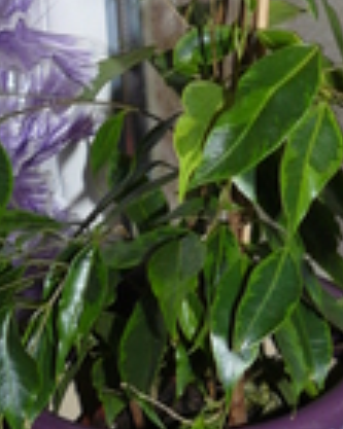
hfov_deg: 13.4
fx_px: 1448
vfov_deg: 16.4
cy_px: -34
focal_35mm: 114
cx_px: 290
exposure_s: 1/30
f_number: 2.8
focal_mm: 6
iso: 100
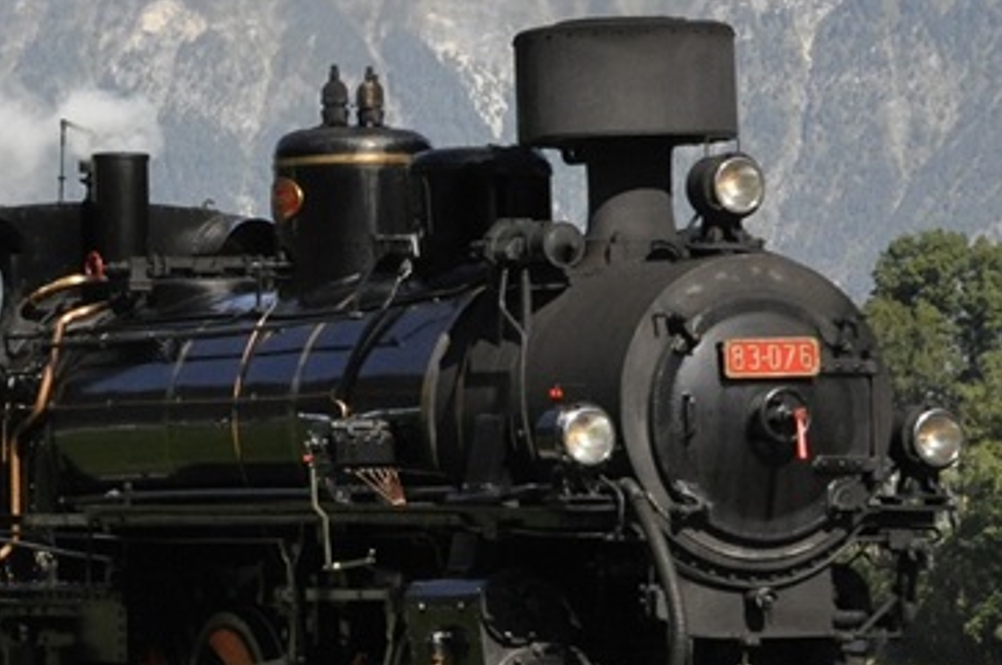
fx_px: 5170
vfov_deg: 7.3
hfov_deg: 10.4
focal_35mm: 186
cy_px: 108
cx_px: -812
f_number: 10
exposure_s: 1/1000
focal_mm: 30
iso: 800
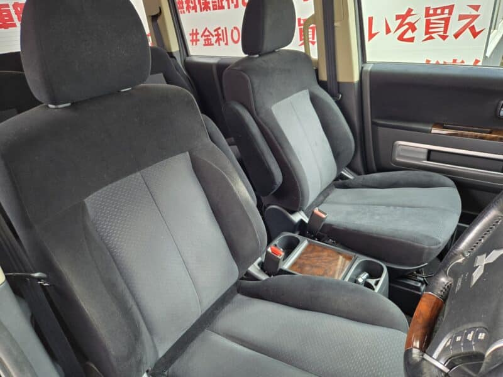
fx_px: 334
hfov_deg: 73.9
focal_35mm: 23
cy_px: 188
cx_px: 252
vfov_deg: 58.9
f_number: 1.8
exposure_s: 1/100
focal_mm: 5.4
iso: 250
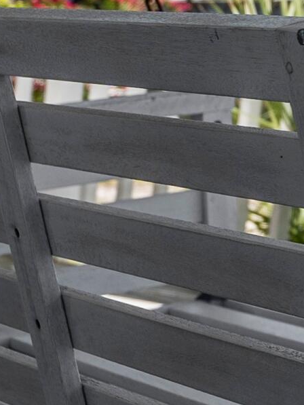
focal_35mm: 174
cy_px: -62
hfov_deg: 8.1
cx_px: 618
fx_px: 2037
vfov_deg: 11.2
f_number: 4.5
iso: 50
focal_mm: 24
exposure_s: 1/400
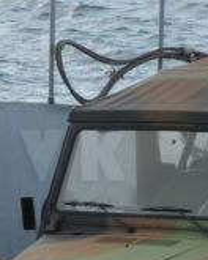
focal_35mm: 512
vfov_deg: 3.8
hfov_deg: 3.0
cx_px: 213
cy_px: 203
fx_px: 3942
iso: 250
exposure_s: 1/250
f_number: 9
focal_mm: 75
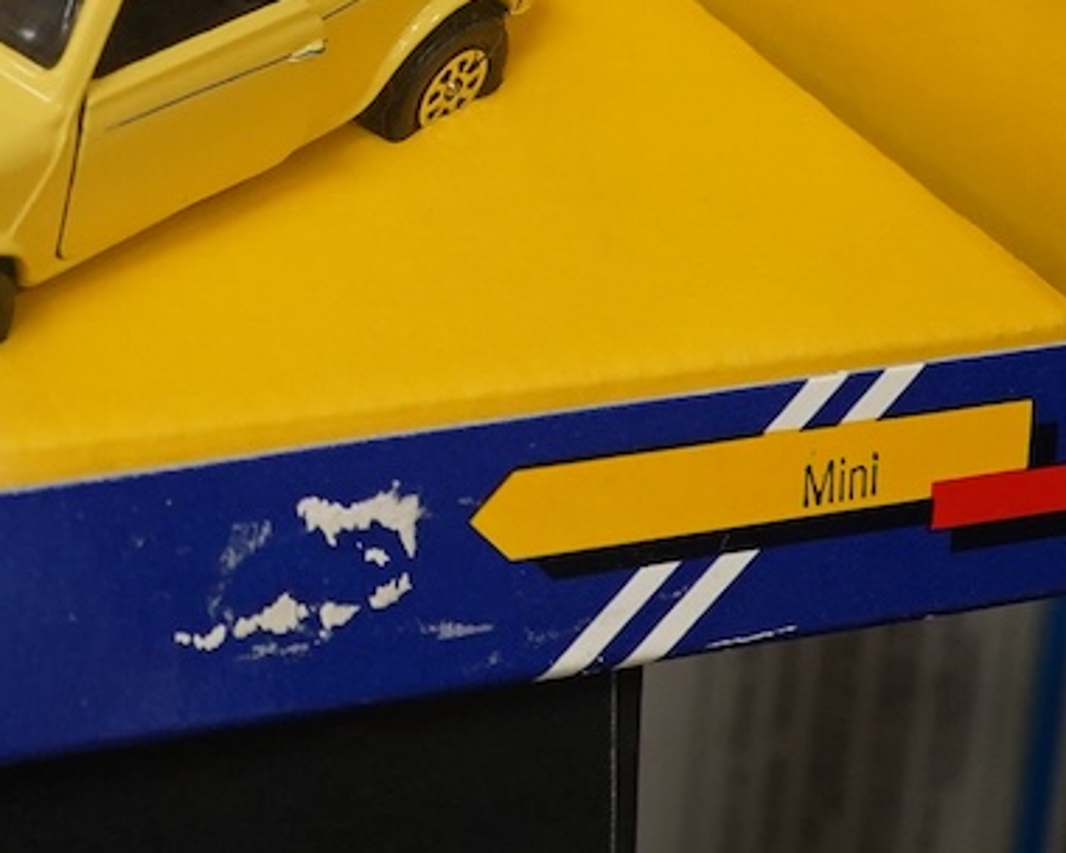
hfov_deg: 15.1
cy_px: -36
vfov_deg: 12.2
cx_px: -69
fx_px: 3944
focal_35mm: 125
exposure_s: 1/100
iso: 2000
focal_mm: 30
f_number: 10
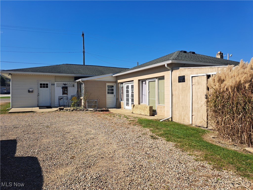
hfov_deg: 71.6
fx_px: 175
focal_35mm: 24
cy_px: 95
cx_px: 126
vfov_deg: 56.8
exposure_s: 1/1639
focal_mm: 5.23
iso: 50
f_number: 1.8
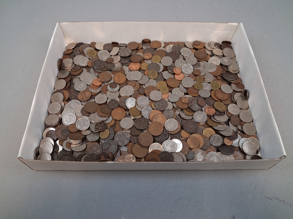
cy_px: 110
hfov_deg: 65.3
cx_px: 146
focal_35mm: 27
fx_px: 229
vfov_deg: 51.4
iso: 250
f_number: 1.8
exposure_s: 1/50
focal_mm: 4
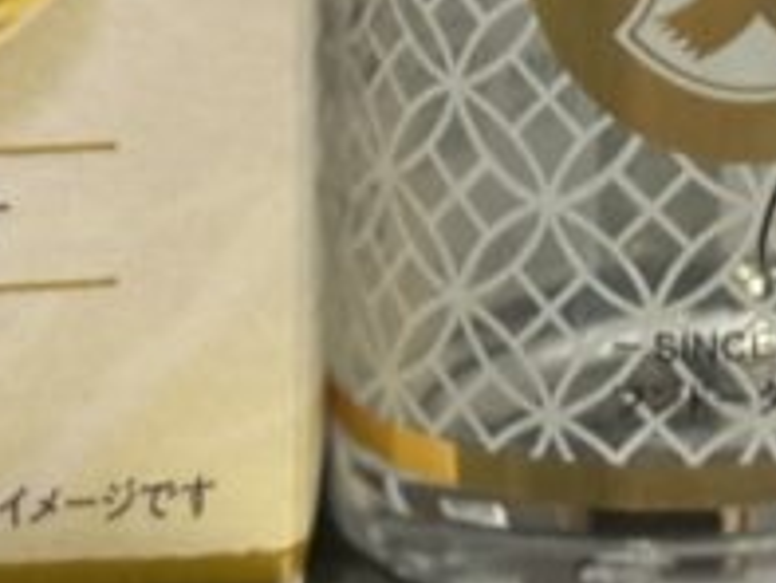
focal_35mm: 270
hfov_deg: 7.2
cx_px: 1091
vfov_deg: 5.4
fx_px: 6056
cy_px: -666
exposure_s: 1/50
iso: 125
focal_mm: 5.96
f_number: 1.6
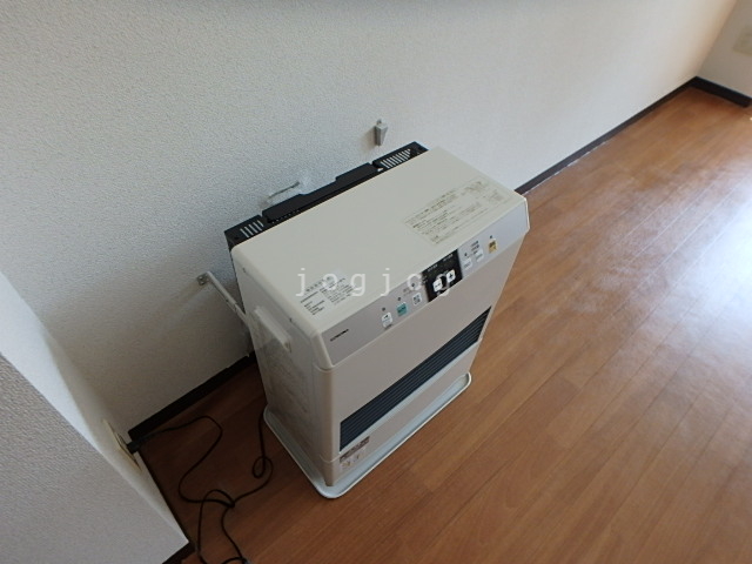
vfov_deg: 63.4
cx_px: 376
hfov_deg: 79.0
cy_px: 282
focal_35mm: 21
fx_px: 456
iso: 200
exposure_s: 1/60
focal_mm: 3.7
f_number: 3.5
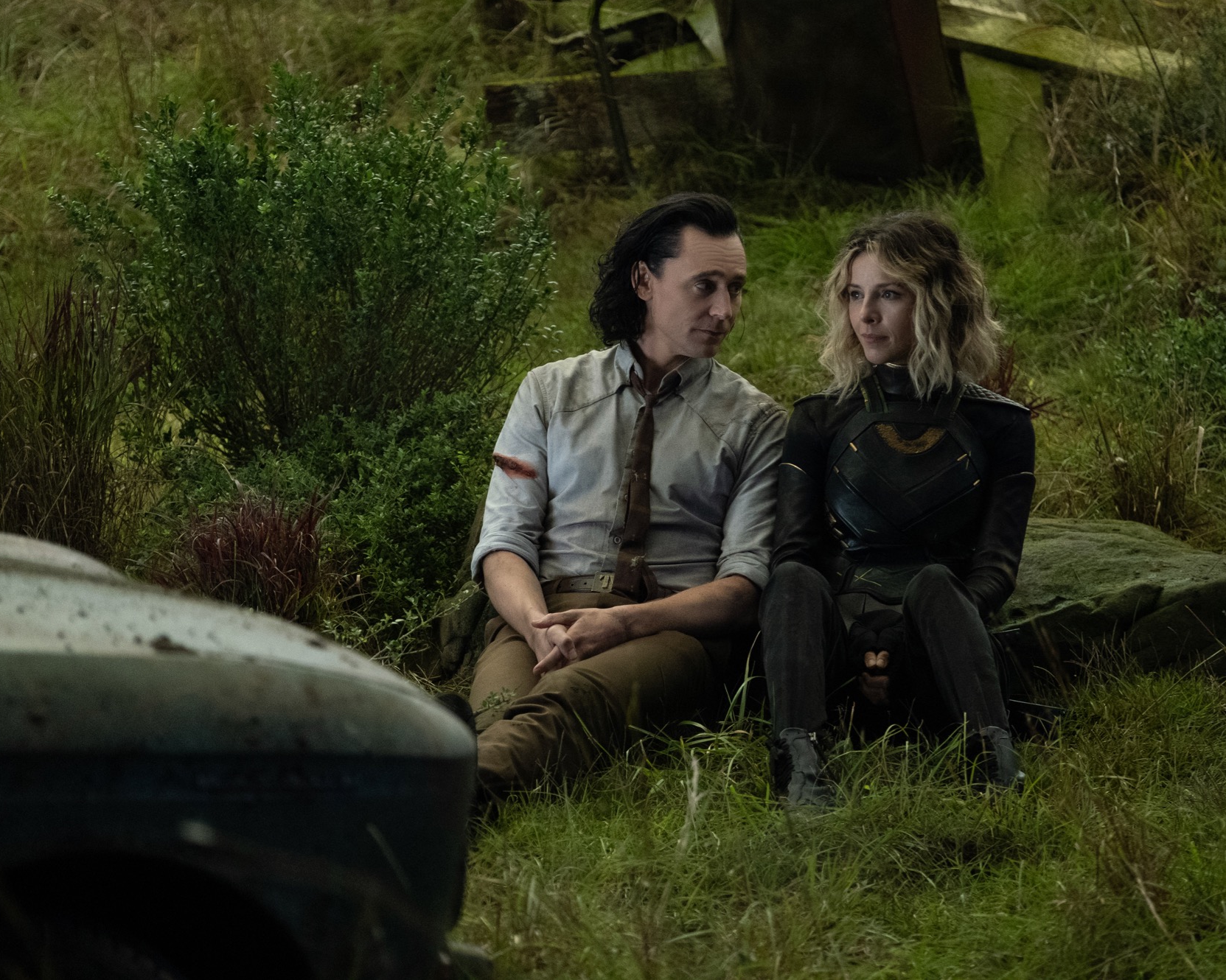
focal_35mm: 237
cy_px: 490
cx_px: 552
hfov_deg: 8.2
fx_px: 8599
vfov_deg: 6.5
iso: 4000
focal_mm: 140
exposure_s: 1/125
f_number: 2.8
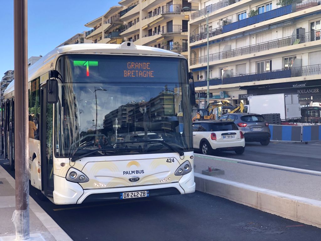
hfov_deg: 36.8
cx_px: 160
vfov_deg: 28.0
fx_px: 482
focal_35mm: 52
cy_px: 120
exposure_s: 1/397
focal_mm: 6
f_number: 2.4
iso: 16
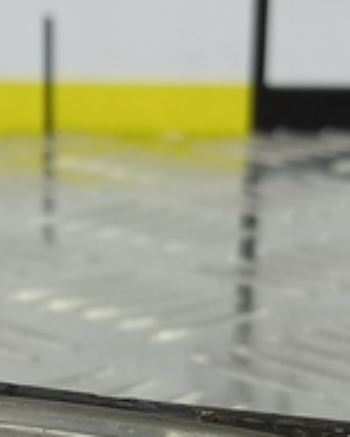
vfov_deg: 14.6
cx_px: 83
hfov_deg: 12.4
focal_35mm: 124
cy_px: 631
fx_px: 1606
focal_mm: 4.11
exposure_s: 1/50
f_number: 1.6
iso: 121
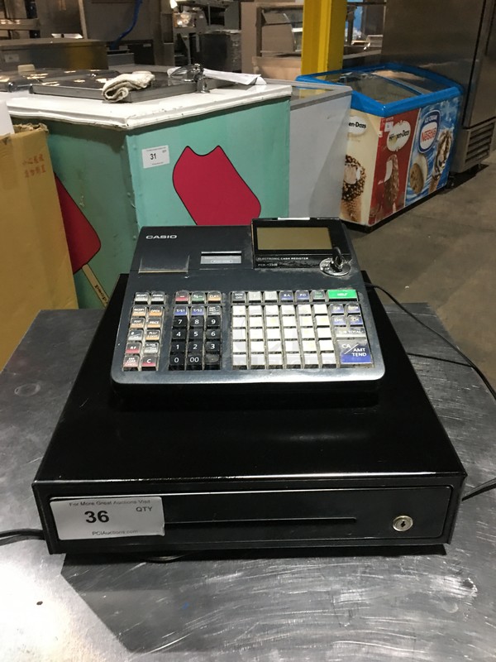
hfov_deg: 48.2
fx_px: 554
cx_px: 248
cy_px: 331
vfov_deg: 61.7
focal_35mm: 29
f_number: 2.2
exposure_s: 1/10
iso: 80
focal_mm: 4.15
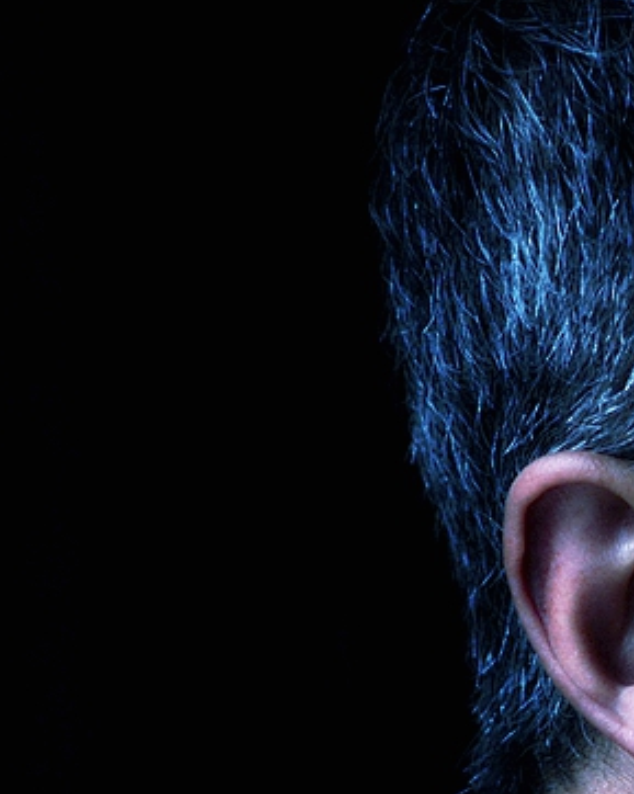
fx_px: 19680
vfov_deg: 2.3
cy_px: 646
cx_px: 956
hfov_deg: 1.8
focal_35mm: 838
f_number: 5
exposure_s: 1/400
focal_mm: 210
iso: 200
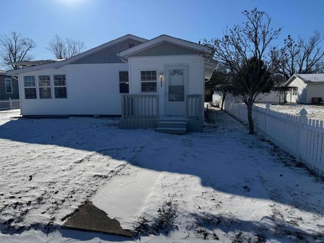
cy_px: 122
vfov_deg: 56.8
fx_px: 225
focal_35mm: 24
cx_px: 162
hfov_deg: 71.6
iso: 80
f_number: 1.78
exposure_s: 1/10417
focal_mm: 6.76
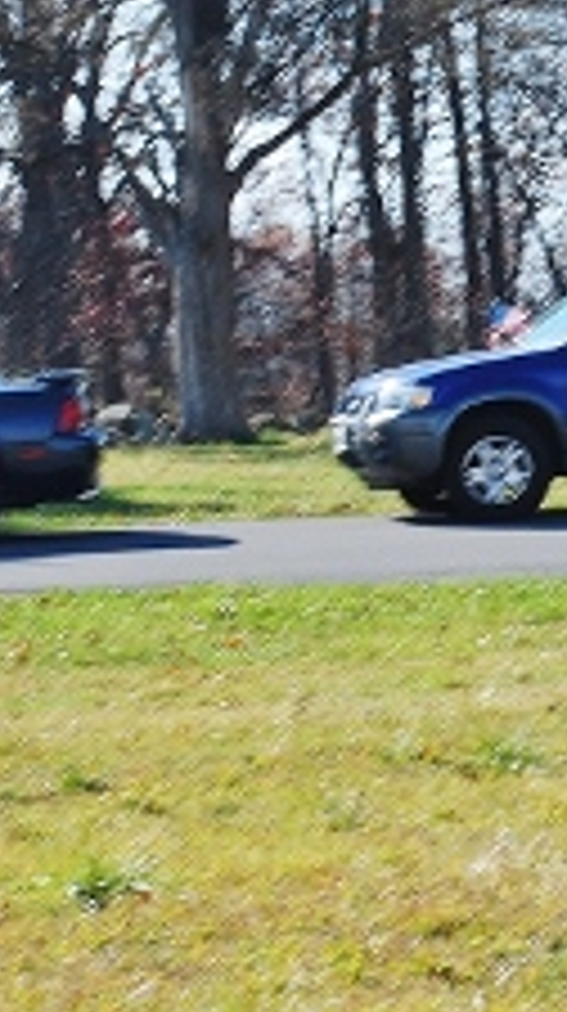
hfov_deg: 4.9
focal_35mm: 246
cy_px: 216
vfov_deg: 8.7
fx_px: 6611
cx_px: 891
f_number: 7.1
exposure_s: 1/200
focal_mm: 55
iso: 100
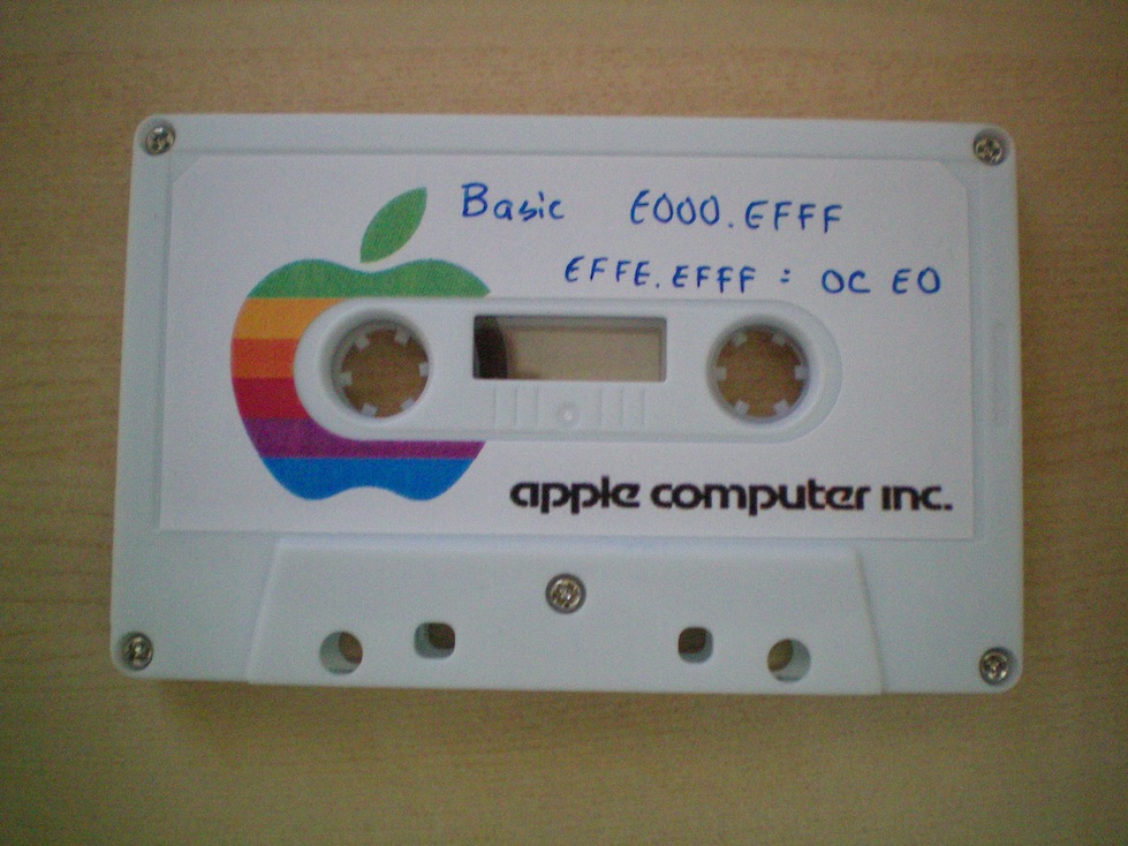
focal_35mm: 38
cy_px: 423
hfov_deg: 49.0
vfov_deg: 37.7
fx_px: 1238
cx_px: 564
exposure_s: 1/60
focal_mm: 6.3
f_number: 3.1
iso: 250
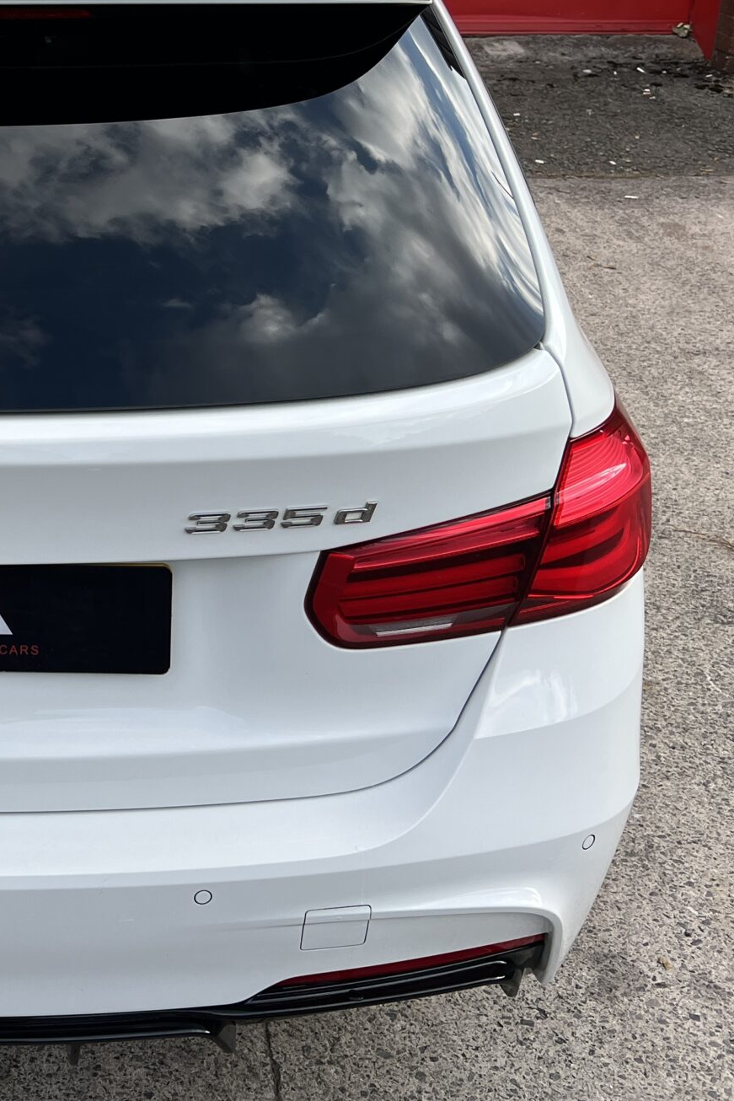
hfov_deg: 24.2
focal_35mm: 53
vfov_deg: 37.3
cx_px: -33
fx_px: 1620
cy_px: 412
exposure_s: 1/1280
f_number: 1.5
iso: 50
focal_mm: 5.7
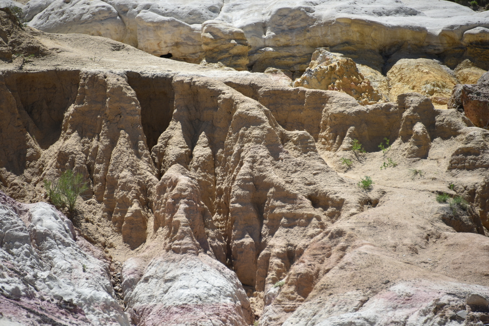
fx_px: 4076
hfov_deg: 6.9
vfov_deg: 4.6
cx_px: 244
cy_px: 163
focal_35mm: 300
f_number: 5.6
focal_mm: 300
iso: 125
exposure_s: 1/640
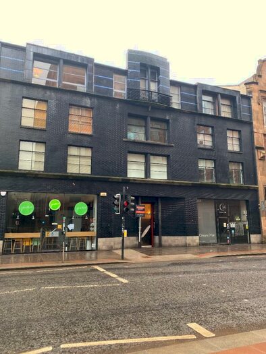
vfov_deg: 67.3
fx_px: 266
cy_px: 177
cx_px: 133
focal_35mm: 26
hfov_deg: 53.1
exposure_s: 1/121
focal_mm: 4.25
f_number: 1.8
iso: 100
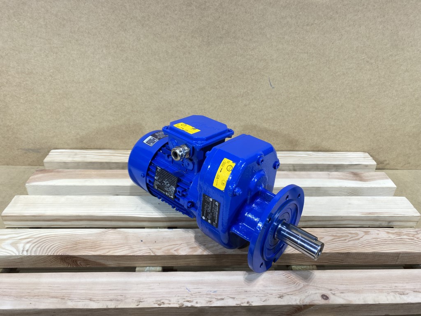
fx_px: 316
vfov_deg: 53.1
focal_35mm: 26
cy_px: 158
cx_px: 210
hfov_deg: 67.3
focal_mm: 4.25
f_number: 1.8
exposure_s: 1/135
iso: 32
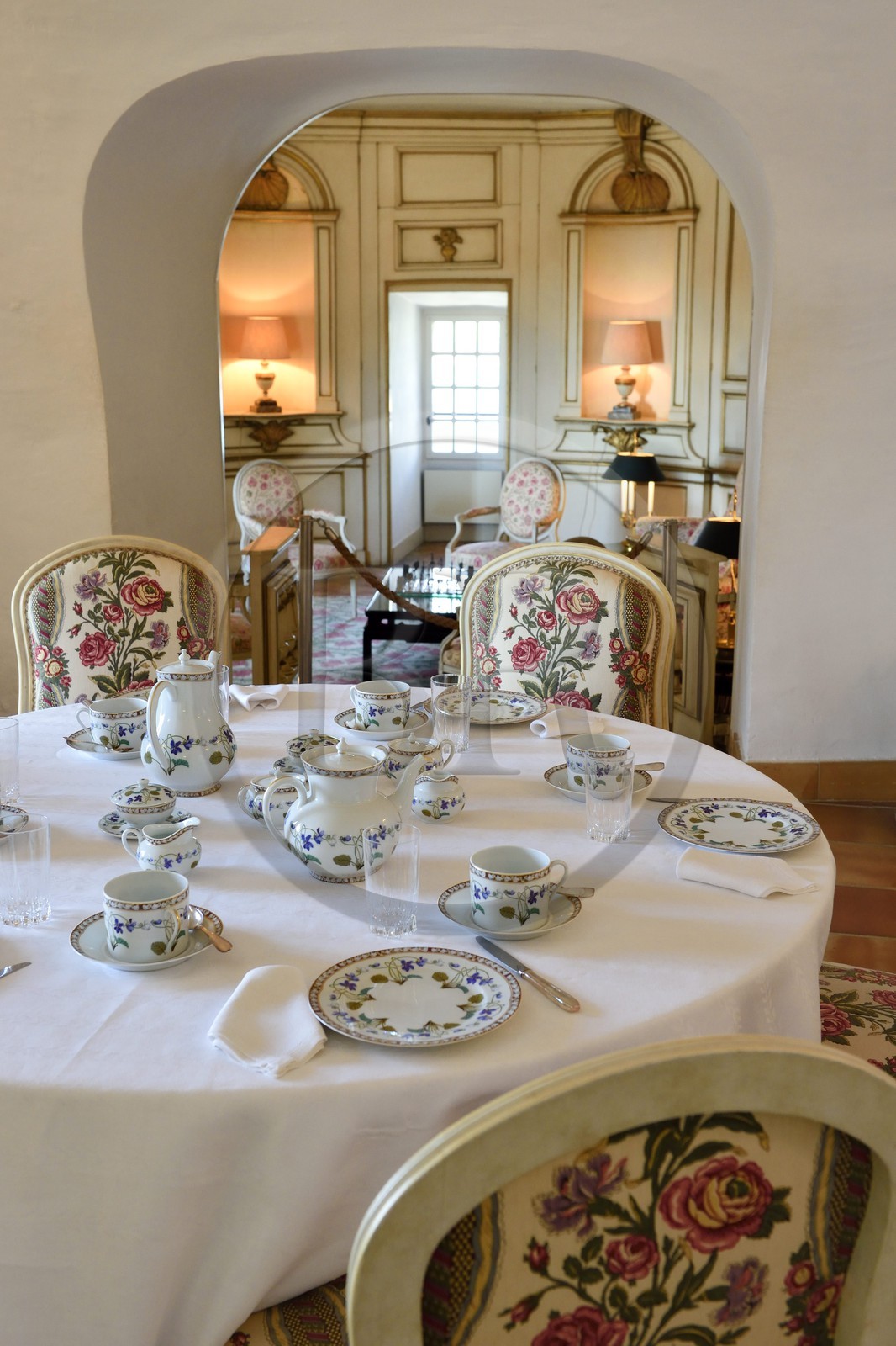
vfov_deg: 50.7
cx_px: 448
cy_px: 673
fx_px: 1419
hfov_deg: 35.0
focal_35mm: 38
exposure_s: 1/80
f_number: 7.1
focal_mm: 38
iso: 1600
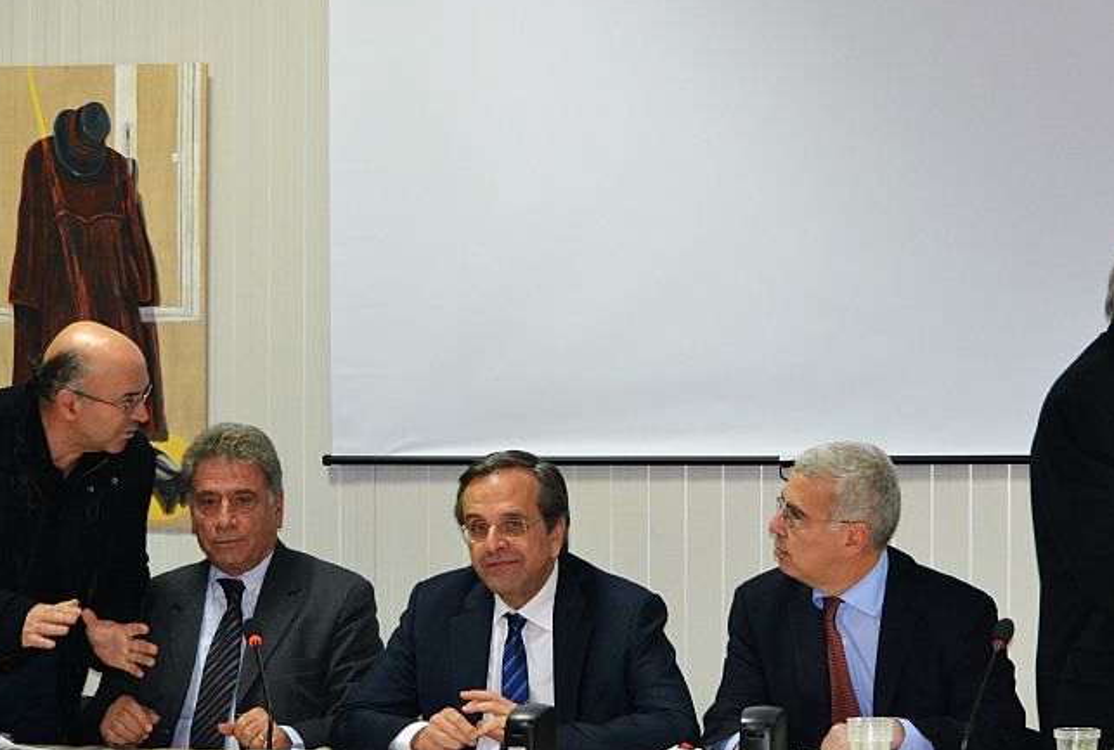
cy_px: 390
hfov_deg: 19.8
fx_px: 3185
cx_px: 582
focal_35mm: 103
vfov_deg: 13.4
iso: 1600
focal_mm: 55
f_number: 4.5
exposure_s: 1/60
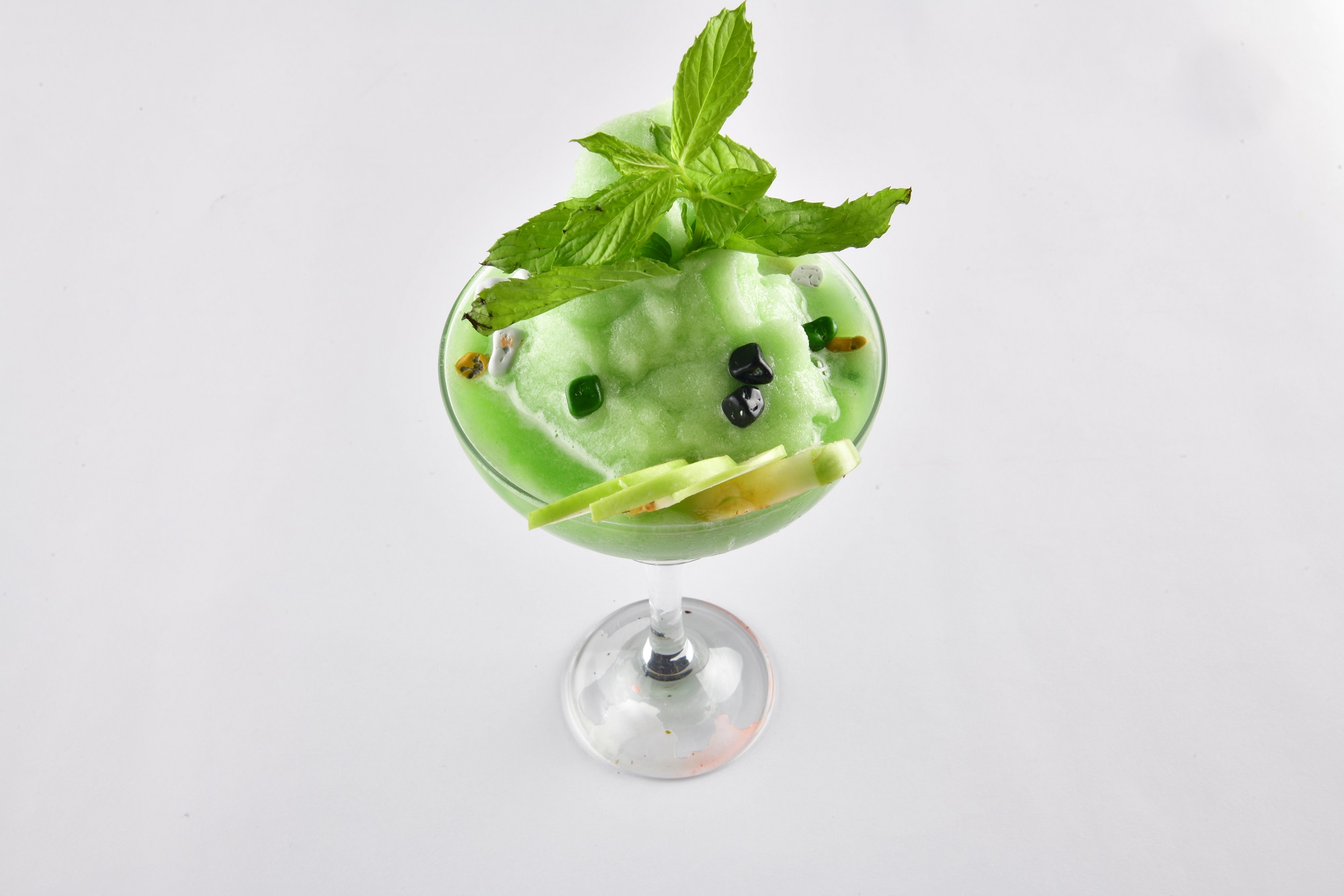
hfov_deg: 44.5
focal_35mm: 44
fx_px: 1642
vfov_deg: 30.5
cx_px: 672
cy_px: 448
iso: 100
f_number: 22
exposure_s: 1/160
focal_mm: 44
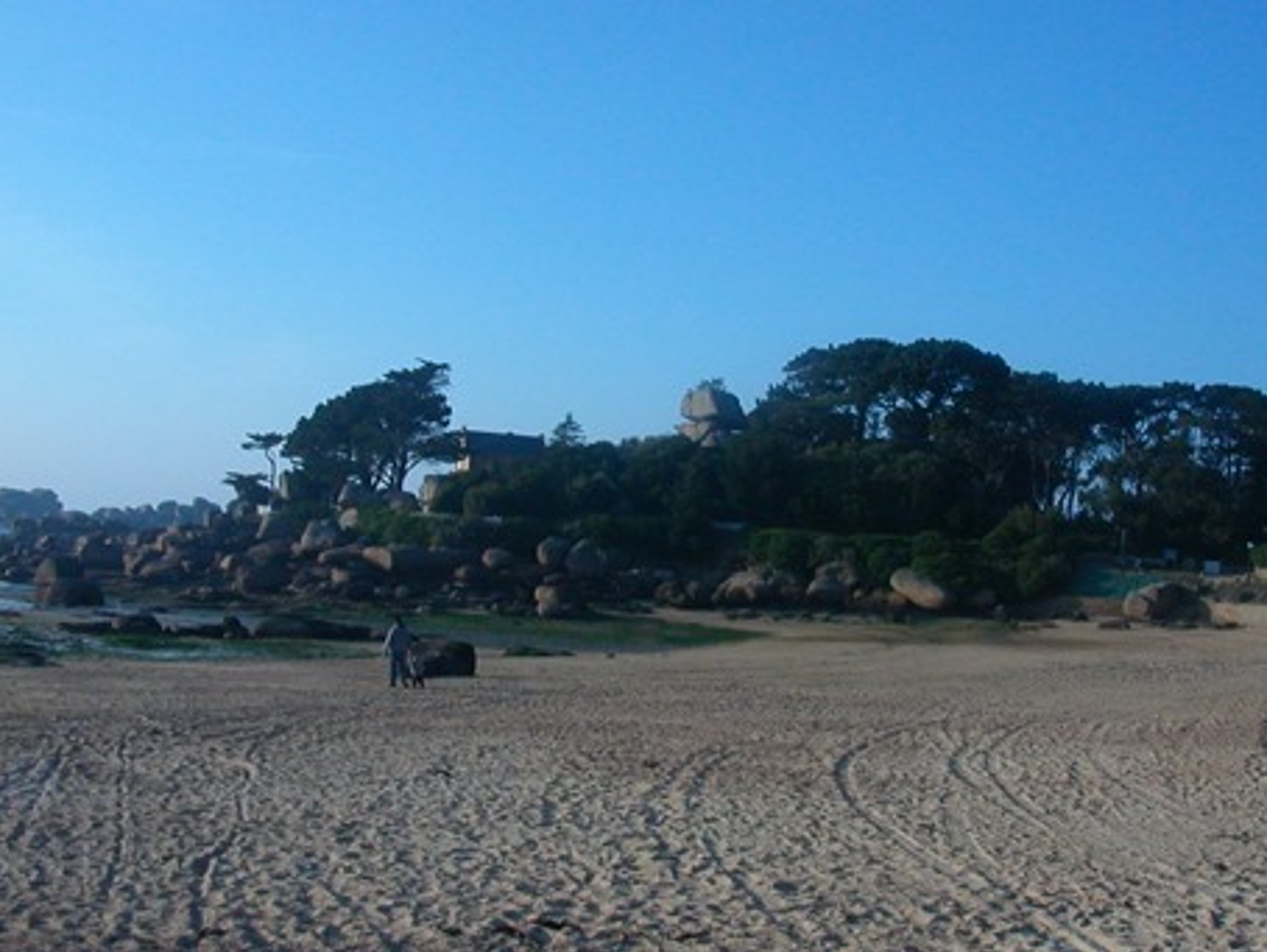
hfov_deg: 43.8
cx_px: 692
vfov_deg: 33.6
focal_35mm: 43
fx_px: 1575
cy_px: 508
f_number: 4.5
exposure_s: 1/467
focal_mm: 5.6
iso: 141
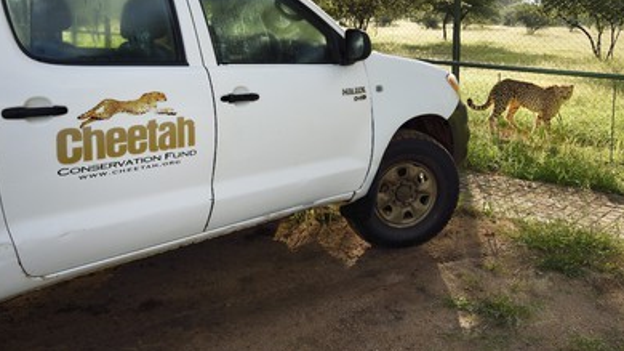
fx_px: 579
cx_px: 317
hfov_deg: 56.6
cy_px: 135
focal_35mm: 35
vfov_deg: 33.5
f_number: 10
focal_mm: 31
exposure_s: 1/160
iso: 200
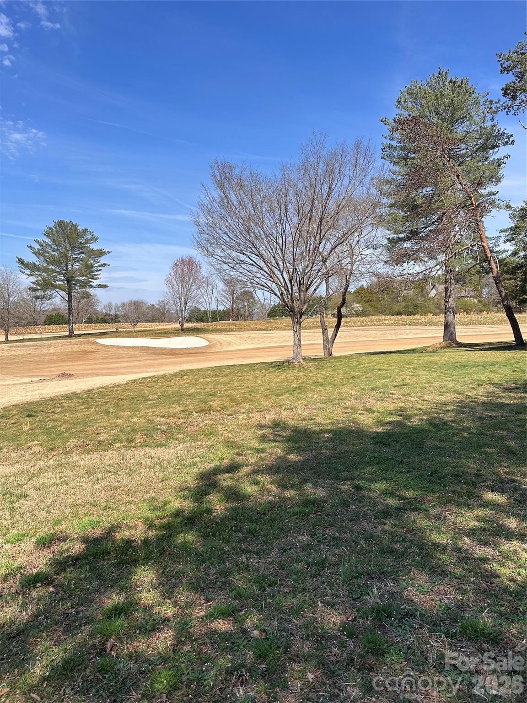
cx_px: 264
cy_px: 352
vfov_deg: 71.6
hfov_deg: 56.8
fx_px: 487
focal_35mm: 24
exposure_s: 1/2967
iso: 80
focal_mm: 6.86
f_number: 1.78
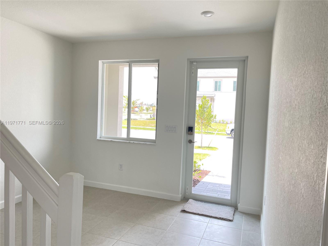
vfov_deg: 54.9
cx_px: 164
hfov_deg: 69.4
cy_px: 123
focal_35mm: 25
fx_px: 237
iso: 32
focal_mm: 5.1
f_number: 1.6
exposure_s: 1/121
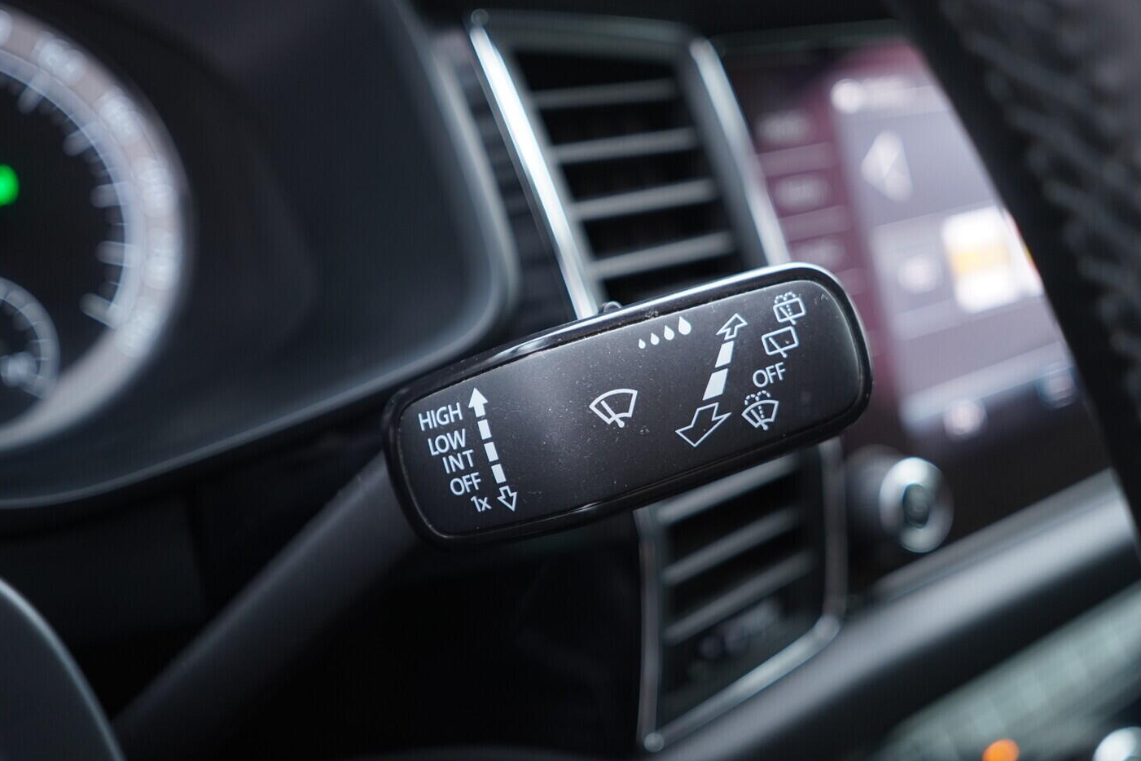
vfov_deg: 35.9
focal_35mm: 37
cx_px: 571
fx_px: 1173
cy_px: 386
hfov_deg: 51.9
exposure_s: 1/40
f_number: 2.8
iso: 500
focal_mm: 24
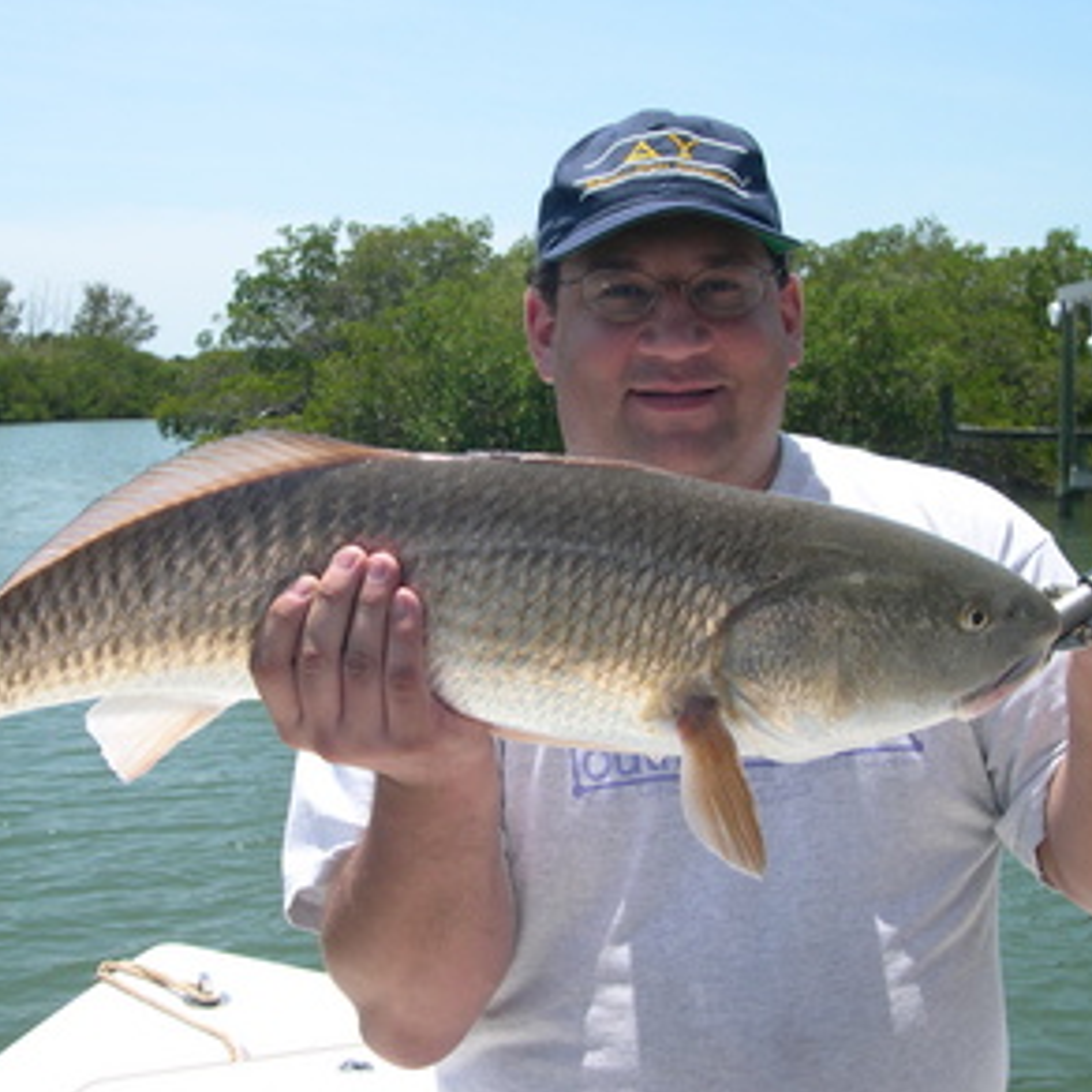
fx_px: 1642
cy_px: 553
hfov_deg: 36.6
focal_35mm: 46
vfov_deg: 36.8
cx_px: 430
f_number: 7.6
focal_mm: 8
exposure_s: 1/155
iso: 100
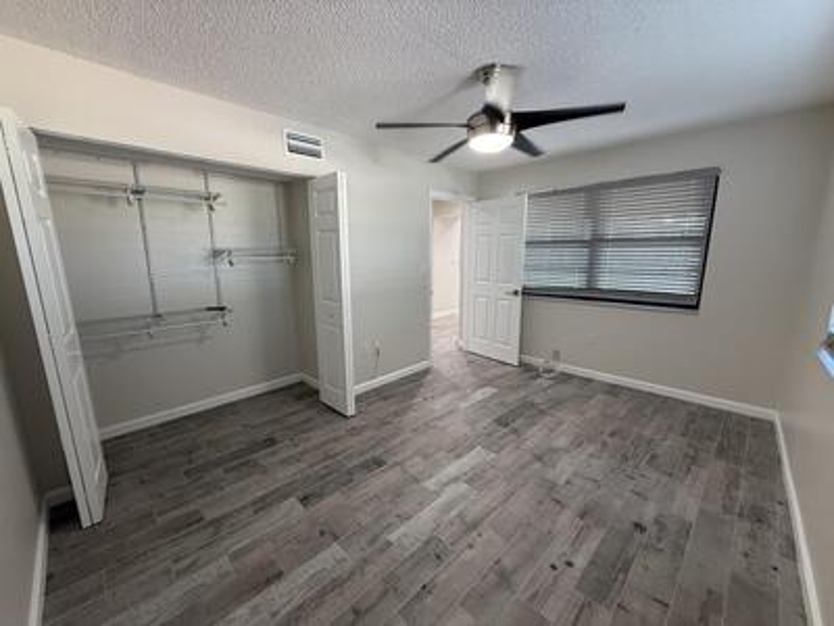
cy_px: 313
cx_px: 417
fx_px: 337
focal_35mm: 14
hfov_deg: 102.1
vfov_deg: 85.7
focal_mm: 2.22
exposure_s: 1/60
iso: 250
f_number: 2.2
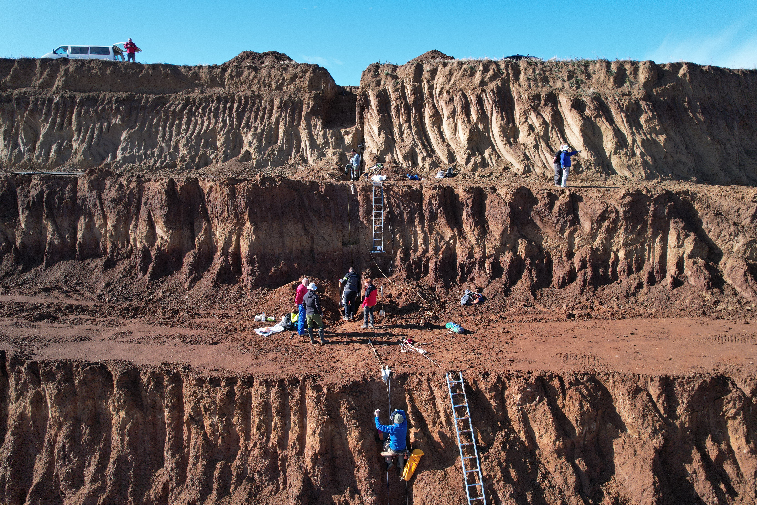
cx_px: 378
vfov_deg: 57.2
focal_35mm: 22
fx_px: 463
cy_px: 252
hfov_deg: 78.6
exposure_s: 1/250
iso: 110
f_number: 2.8
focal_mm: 8.38
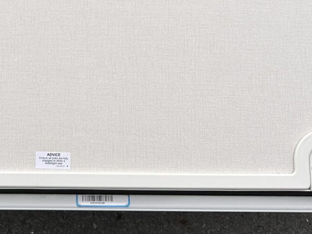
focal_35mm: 74
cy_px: -63
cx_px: 47
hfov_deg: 25.7
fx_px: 667
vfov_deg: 18.6
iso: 80
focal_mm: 6.86
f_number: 1.78
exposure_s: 1/836
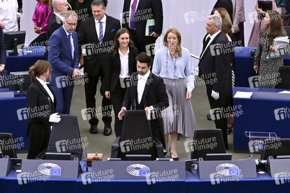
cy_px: 96
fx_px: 1489
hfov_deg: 11.1
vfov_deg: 7.4
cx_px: 145
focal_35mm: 185
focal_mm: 185
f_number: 5.3
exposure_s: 1/1000
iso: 10000
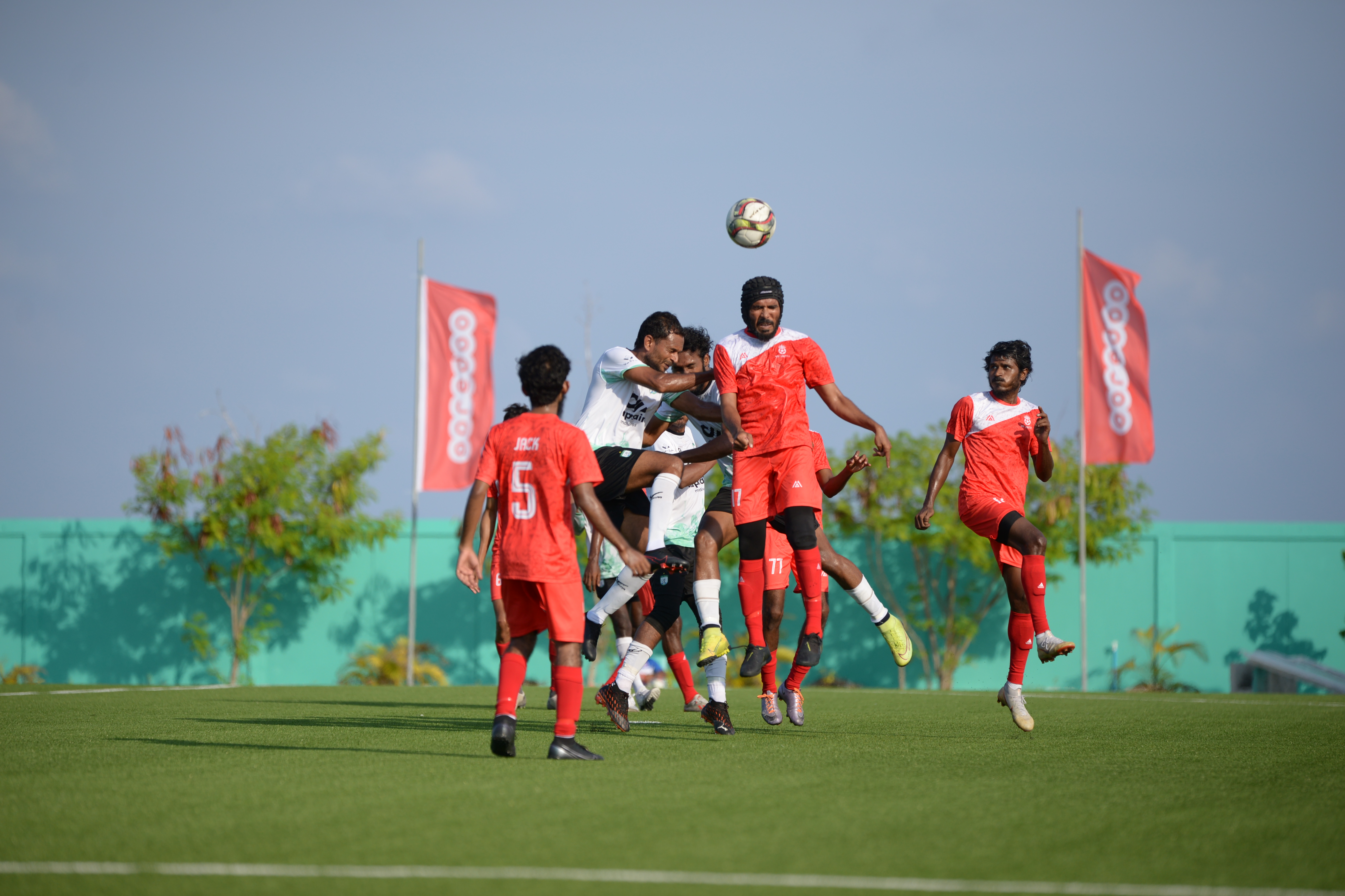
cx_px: 672
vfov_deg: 6.9
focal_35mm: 200
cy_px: 448
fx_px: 7472
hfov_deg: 10.3
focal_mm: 200
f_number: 3.2
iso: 250
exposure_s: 1/4000
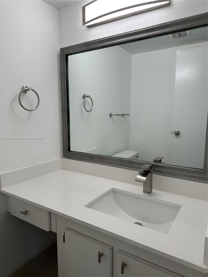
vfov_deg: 71.6
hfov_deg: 56.8
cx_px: 104
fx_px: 192
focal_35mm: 24
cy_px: 138
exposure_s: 1/205
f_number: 1.78
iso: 64
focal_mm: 6.86
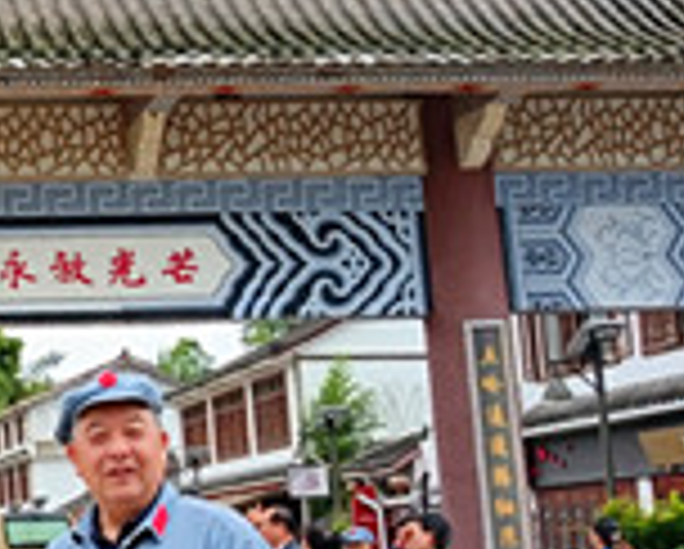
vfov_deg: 19.9
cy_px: 299
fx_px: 1561
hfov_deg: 23.2
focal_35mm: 77
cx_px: -72
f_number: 1.75
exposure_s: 1/265
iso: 100
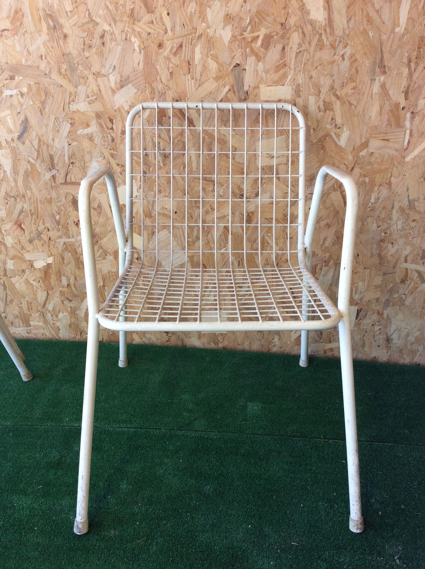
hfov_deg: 44.1
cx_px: 212
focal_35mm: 32
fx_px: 525
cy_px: 284
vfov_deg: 56.9
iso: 32
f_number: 2.4
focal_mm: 3.3
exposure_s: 1/50
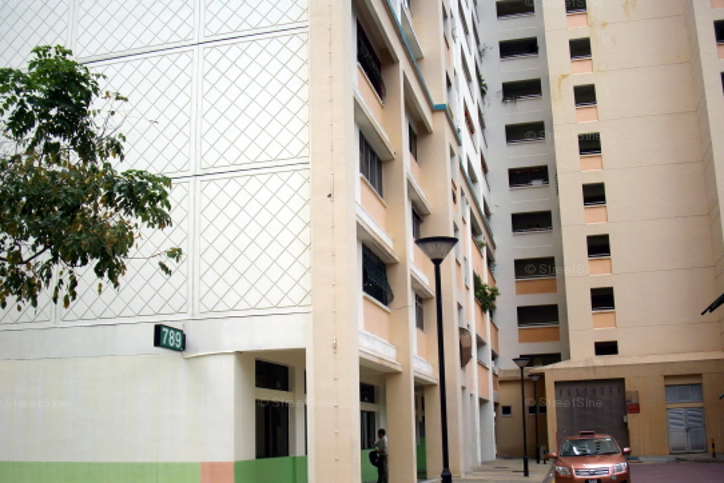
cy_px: 271
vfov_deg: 34.2
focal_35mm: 39
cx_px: 358
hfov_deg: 49.5
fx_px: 785
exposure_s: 1/200
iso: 80
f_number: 2.8
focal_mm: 6.2
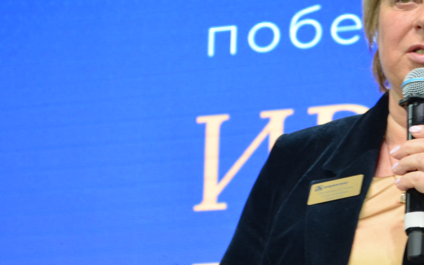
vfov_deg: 6.9
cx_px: 398
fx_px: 2184
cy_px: 118
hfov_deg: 11.0
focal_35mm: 189
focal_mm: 52
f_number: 5.6
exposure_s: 1/50
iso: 800
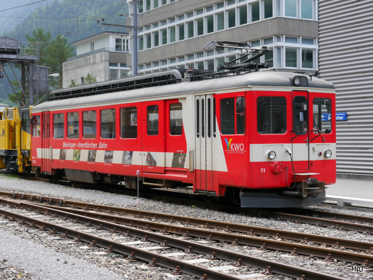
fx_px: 711
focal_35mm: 66
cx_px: 186
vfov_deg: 22.3
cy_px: 140
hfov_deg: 29.4
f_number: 6.3
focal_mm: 33
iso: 160
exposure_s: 1/160
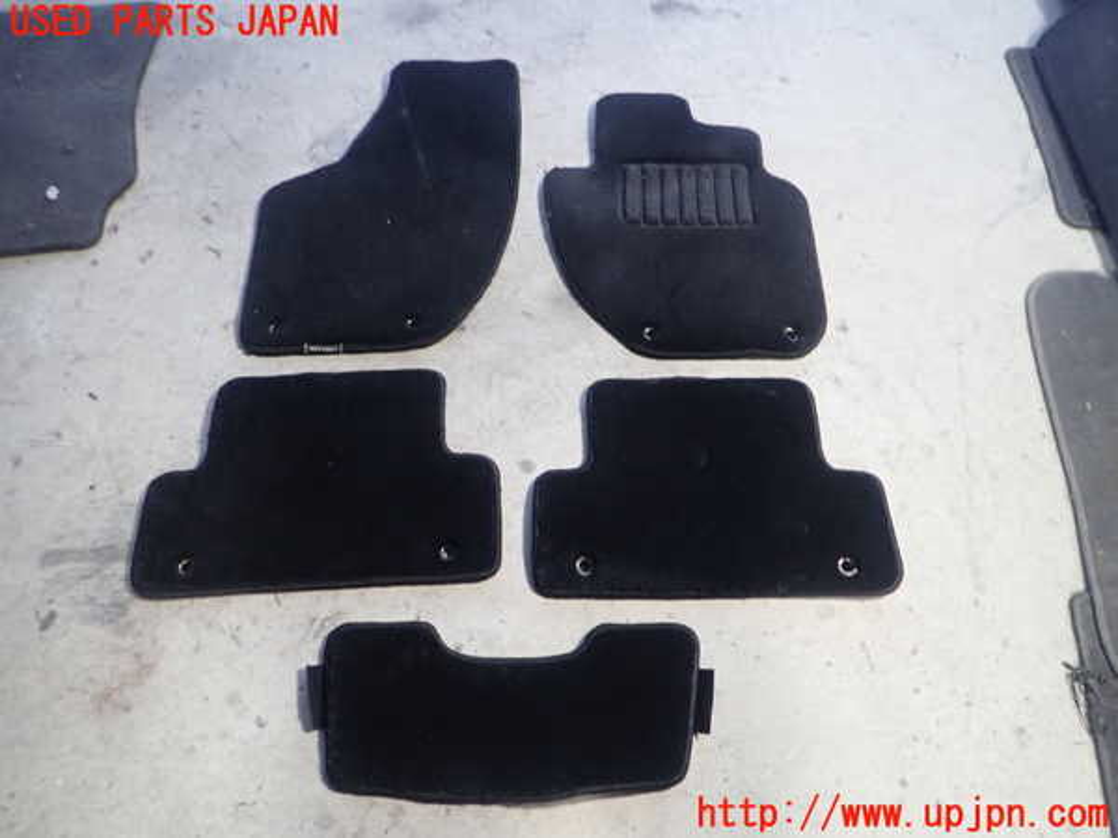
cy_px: 419
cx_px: 559
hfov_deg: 69.4
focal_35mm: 25
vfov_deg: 54.9
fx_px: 807
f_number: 2
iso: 250
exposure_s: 1/30
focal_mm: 4.5
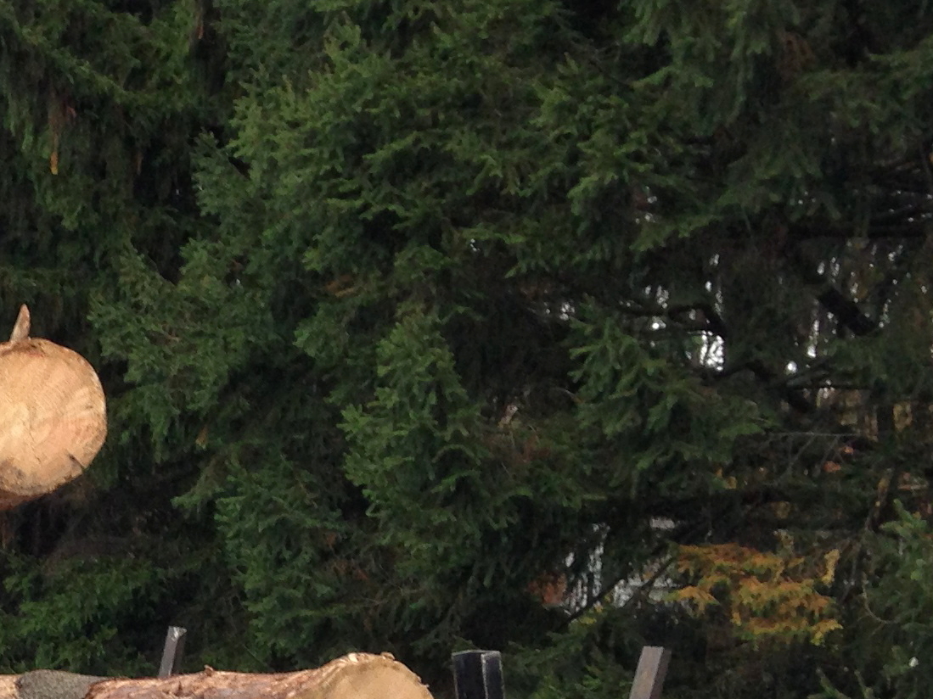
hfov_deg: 18.7
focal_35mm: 98
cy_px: 807
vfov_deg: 14.7
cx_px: -258
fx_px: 2641
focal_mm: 4.13
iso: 80
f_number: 2.4
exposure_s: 1/120
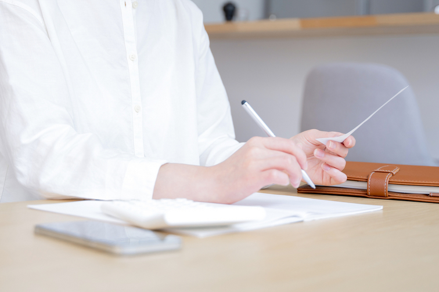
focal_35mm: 73
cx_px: 173
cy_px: 64
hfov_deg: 27.6
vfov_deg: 18.5
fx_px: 890
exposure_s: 1/200
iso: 250
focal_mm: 46
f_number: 2.8
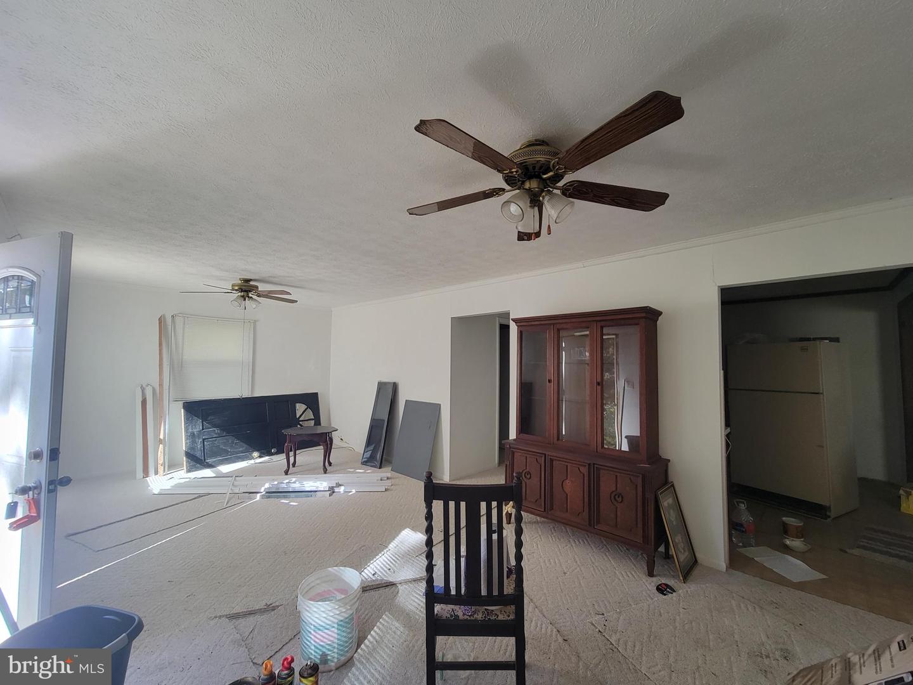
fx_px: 343
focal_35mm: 13
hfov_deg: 106.2
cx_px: 456
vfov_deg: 89.9
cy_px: 342
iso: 125
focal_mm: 2.2
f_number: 2.2
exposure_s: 1/60
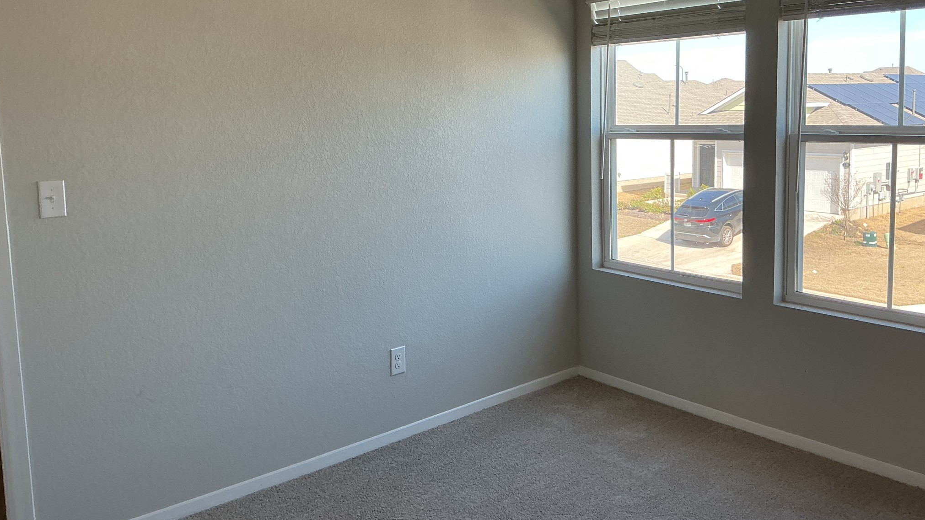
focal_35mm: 32
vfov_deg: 36.4
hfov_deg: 61.0
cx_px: 464
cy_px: 190
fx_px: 785
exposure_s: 1/132
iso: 32
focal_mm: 3
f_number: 1.8
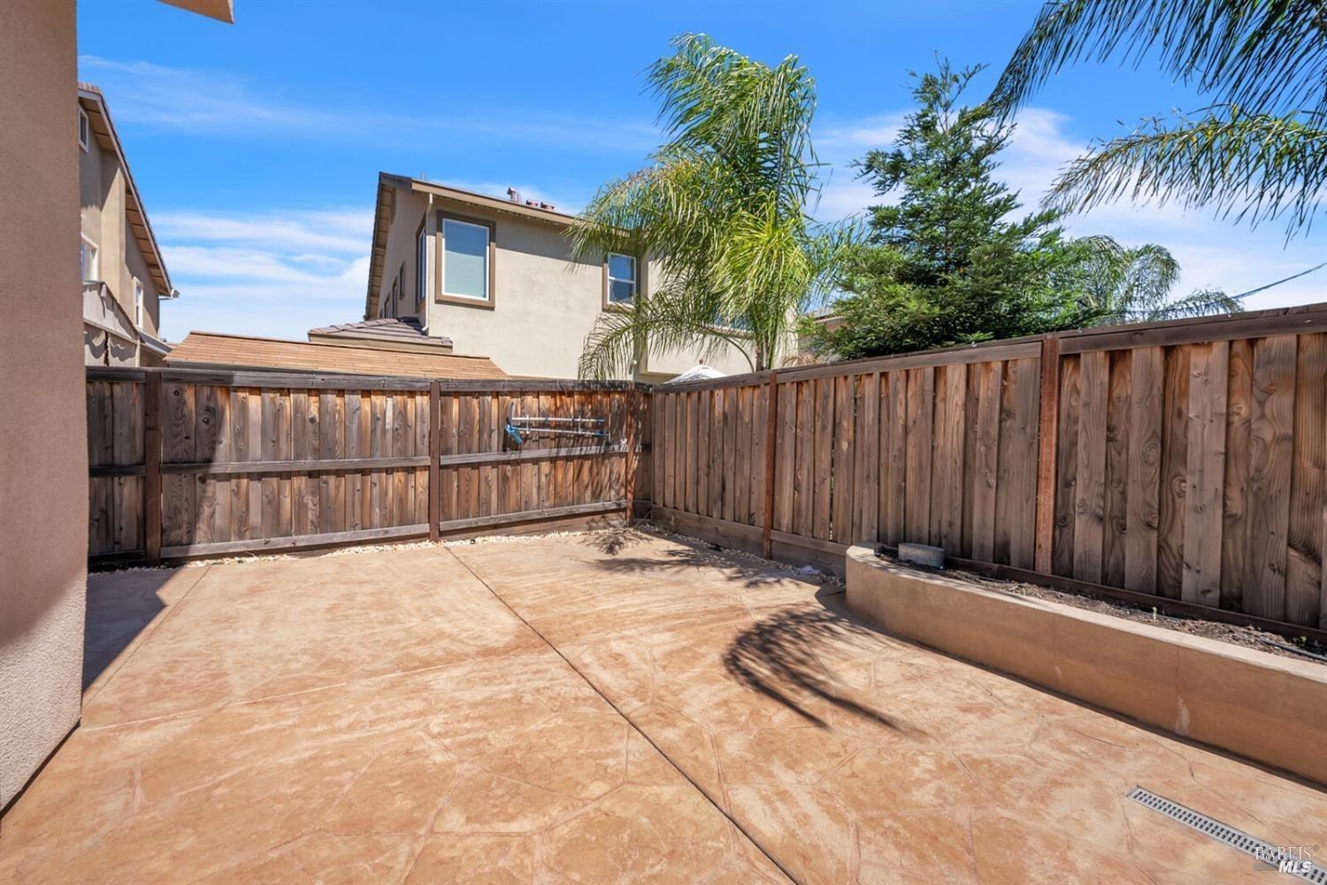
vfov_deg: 81.2
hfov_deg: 104.3
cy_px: 442
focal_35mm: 14
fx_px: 516
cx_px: 664
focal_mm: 14
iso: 125
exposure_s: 1/160
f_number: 8
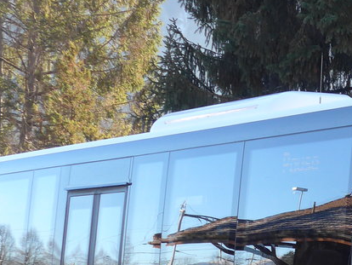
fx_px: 1445
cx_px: 368
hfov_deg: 13.7
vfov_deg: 10.4
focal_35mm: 142
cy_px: 210
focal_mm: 10.1
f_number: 3.2
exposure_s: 1/250
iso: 160
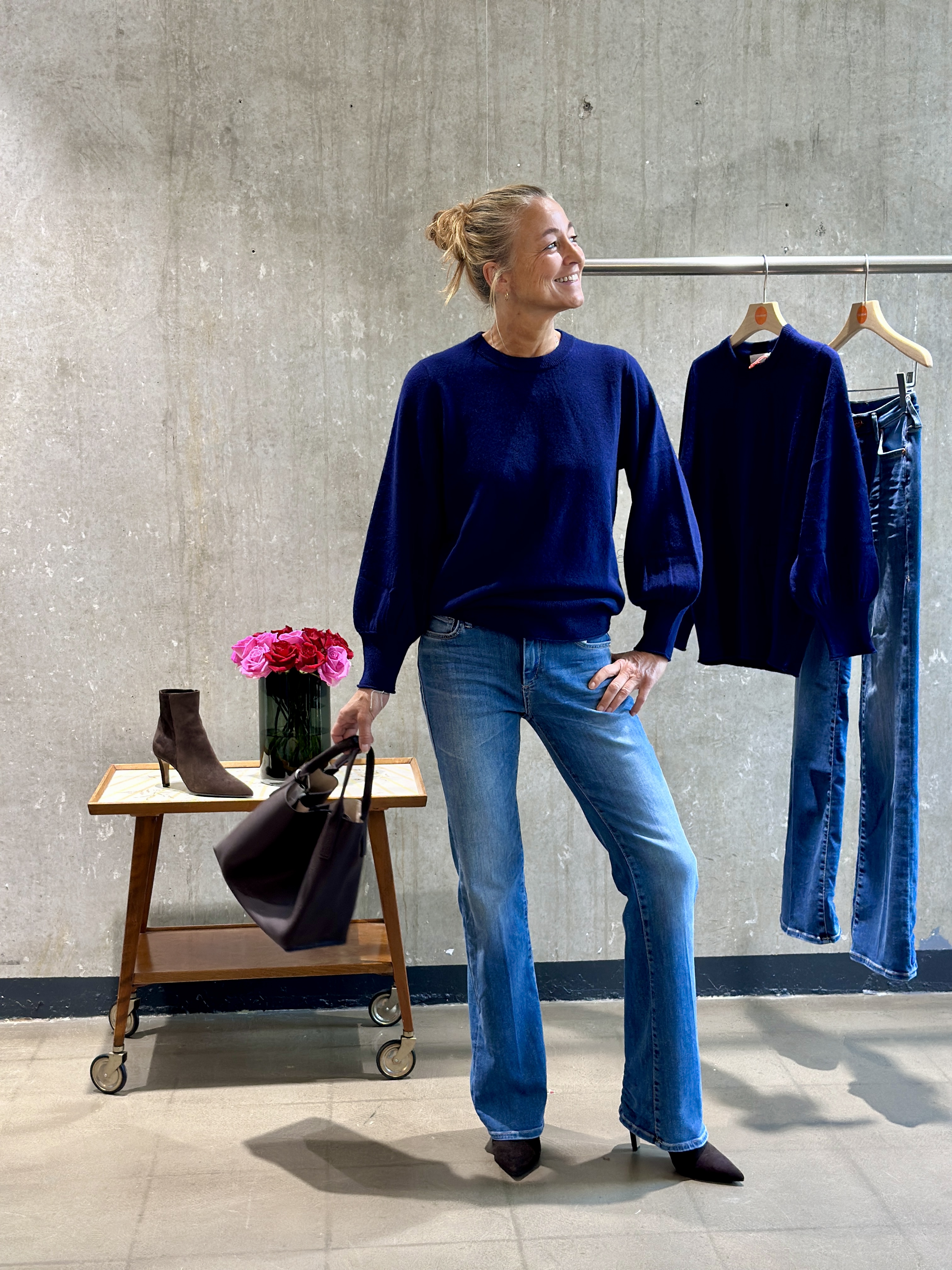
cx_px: 476
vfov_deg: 39.7
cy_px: 635
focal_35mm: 48
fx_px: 1760
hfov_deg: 30.3
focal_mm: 6.86
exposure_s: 1/100
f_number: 1.78
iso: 200
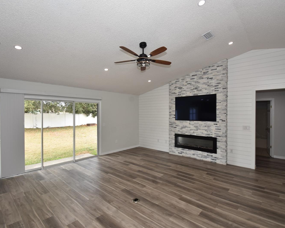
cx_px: 150
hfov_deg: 89.6
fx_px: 143
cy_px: 114
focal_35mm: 17
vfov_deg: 77.0
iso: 200
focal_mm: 10
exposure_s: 1/125
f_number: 5.6
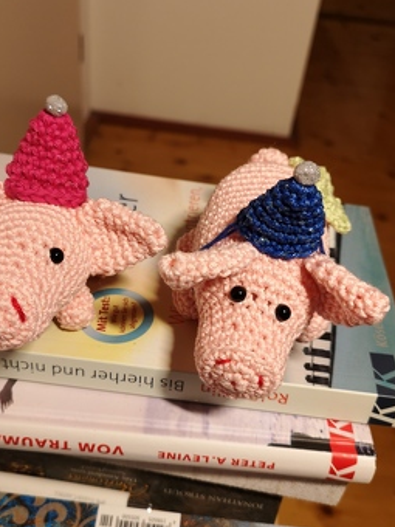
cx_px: 173
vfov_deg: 50.1
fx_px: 563
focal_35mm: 37
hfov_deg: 38.6
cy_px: 268
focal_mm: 5.58
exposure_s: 1/50
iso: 80
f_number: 1.8
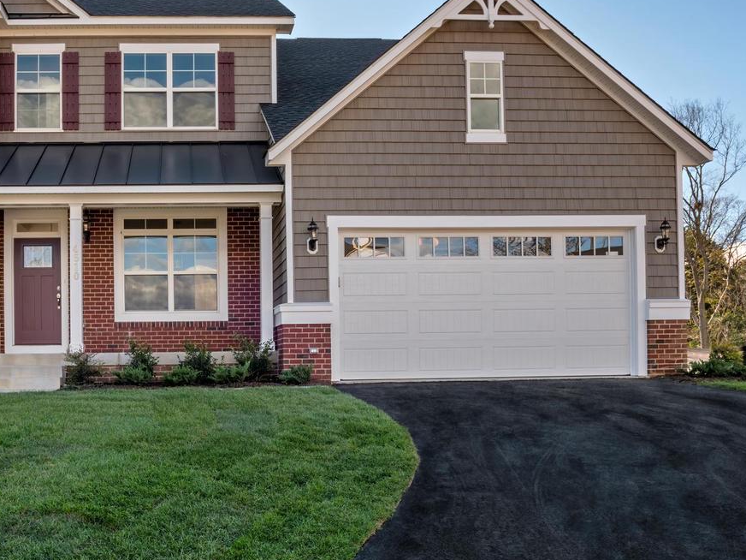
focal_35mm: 27
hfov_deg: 62.4
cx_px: 207
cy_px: 221
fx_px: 582
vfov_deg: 51.0
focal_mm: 17
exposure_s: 1/50
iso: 100
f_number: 18
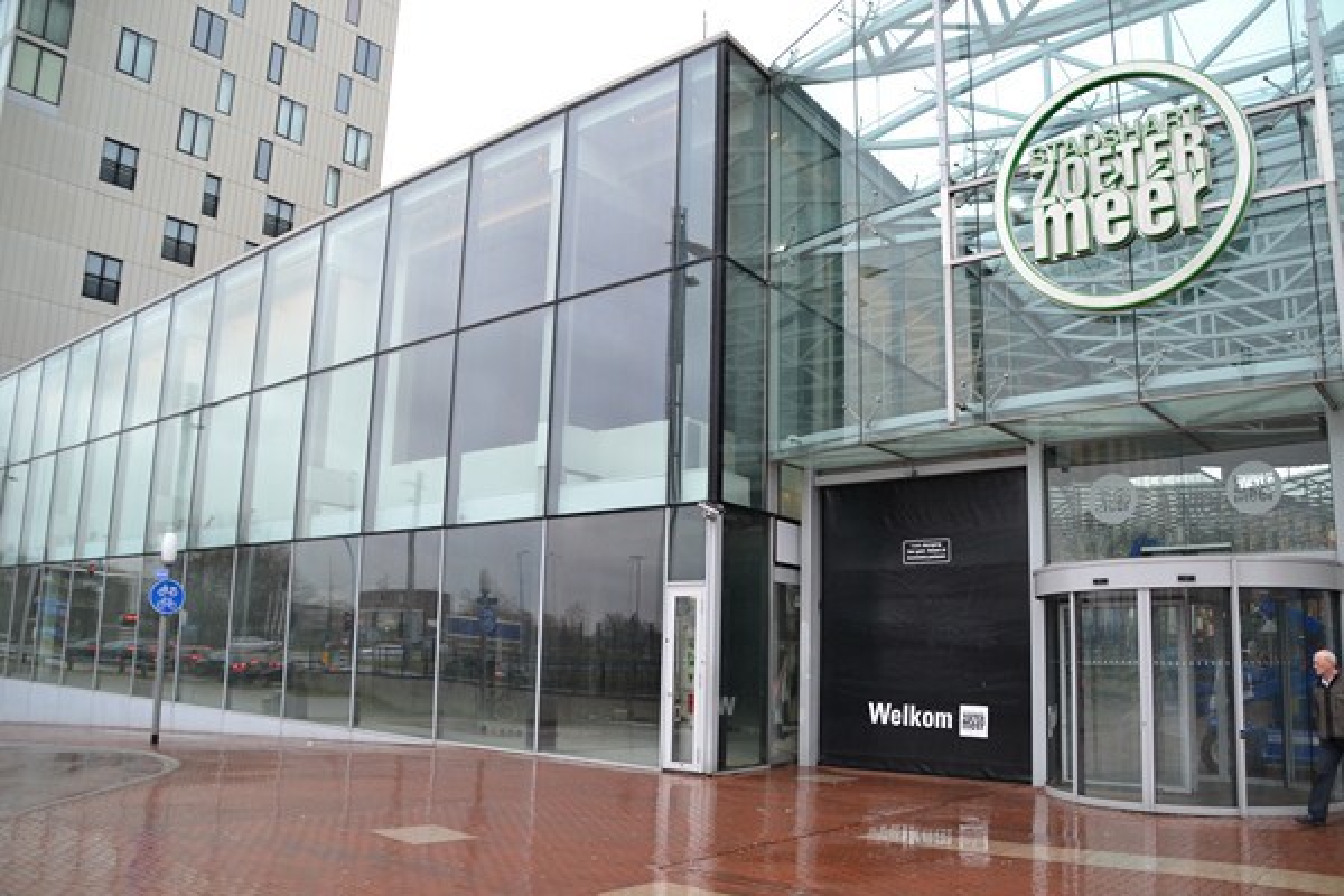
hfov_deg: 67.4
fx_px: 1008
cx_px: 672
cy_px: 448
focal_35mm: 27
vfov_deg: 47.9
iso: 280
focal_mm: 18
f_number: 5.6
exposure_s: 1/125
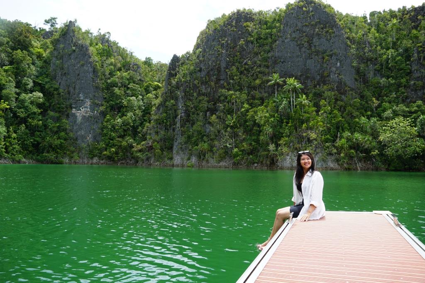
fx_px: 319
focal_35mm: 27
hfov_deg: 67.4
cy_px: 142
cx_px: 212
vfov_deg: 47.9
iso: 100
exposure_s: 1/250
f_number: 5
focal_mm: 18
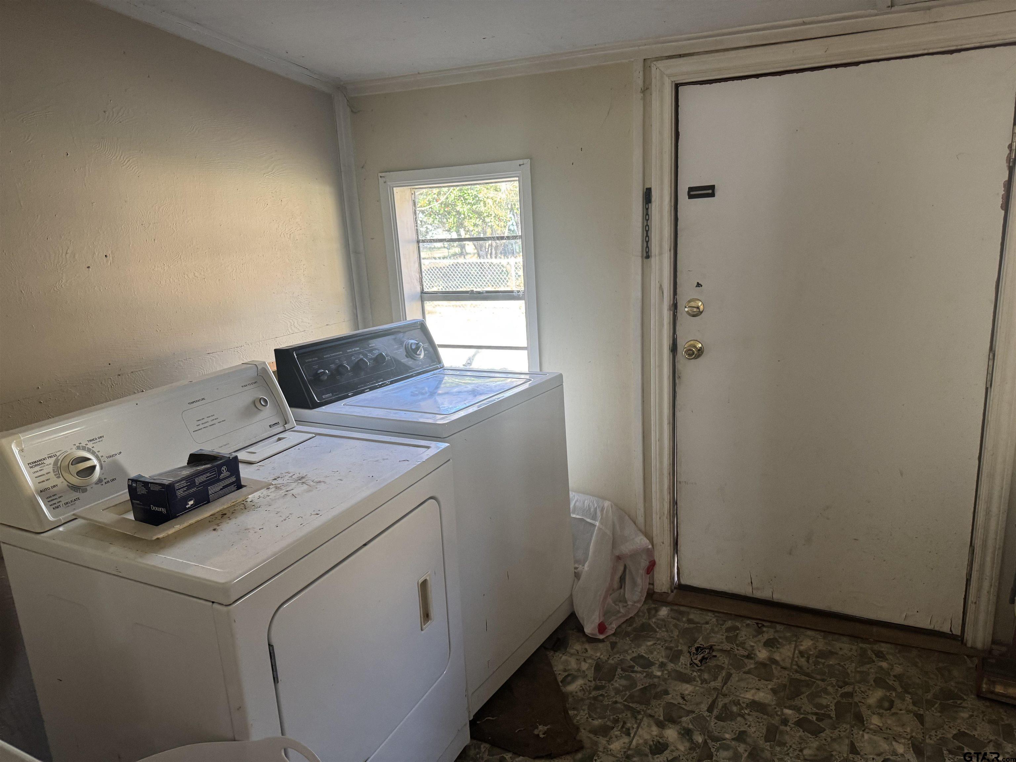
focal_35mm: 24
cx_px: 508
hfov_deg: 71.6
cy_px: 381
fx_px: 704
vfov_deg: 56.8
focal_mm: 6.76
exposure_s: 1/120
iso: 200
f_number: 1.78
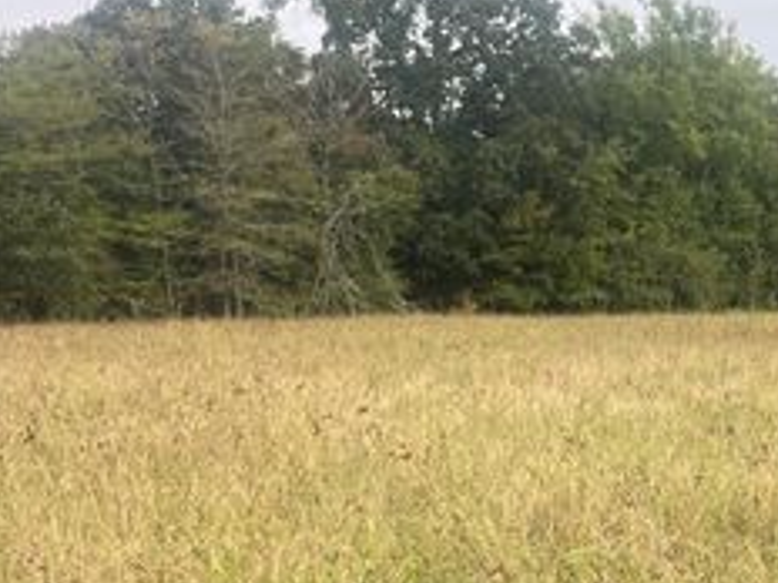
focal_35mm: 56
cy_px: 531
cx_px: 828
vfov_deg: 25.3
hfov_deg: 31.1
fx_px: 1259
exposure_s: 1/787
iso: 50
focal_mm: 5.1
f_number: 1.6
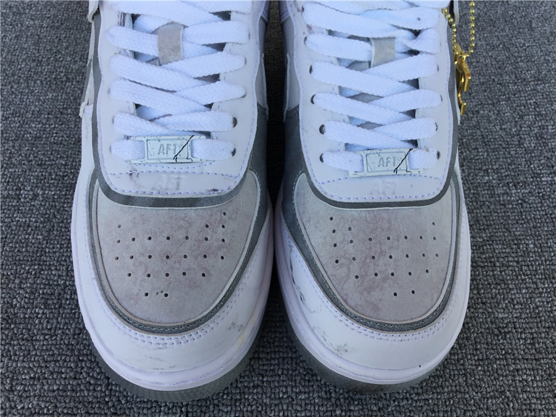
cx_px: 278
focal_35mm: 31
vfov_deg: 45.4
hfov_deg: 58.4
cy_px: 208
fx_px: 498
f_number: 2.4
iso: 25
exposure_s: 1/187
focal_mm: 3.3
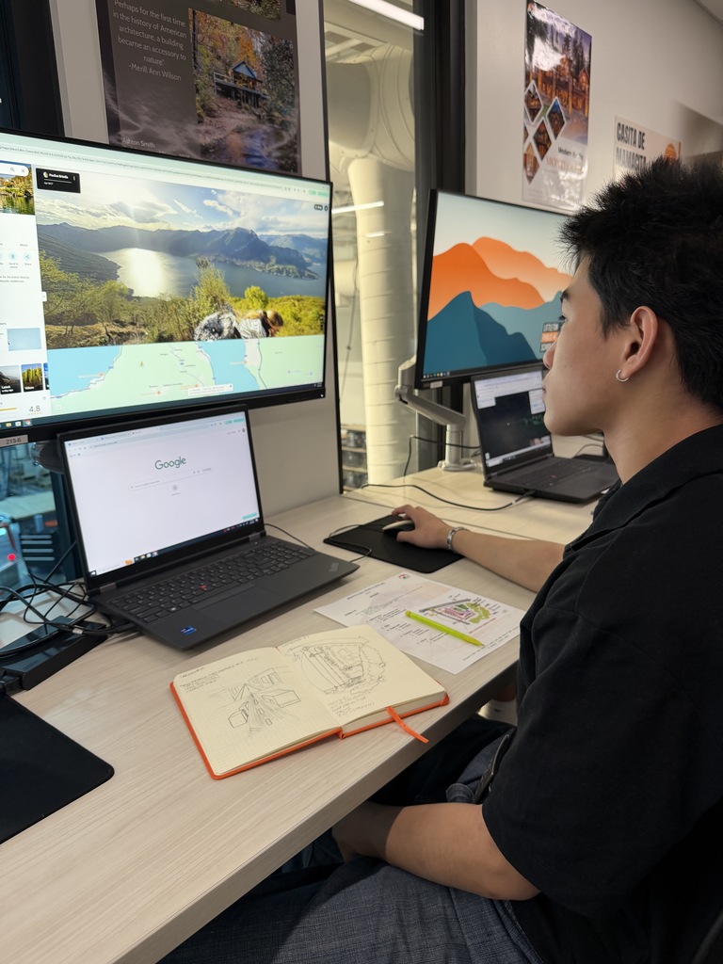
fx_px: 668
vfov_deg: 71.6
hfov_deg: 56.8
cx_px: 362
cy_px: 482
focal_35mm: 24
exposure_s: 1/75
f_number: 1.78
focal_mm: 6.76
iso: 160
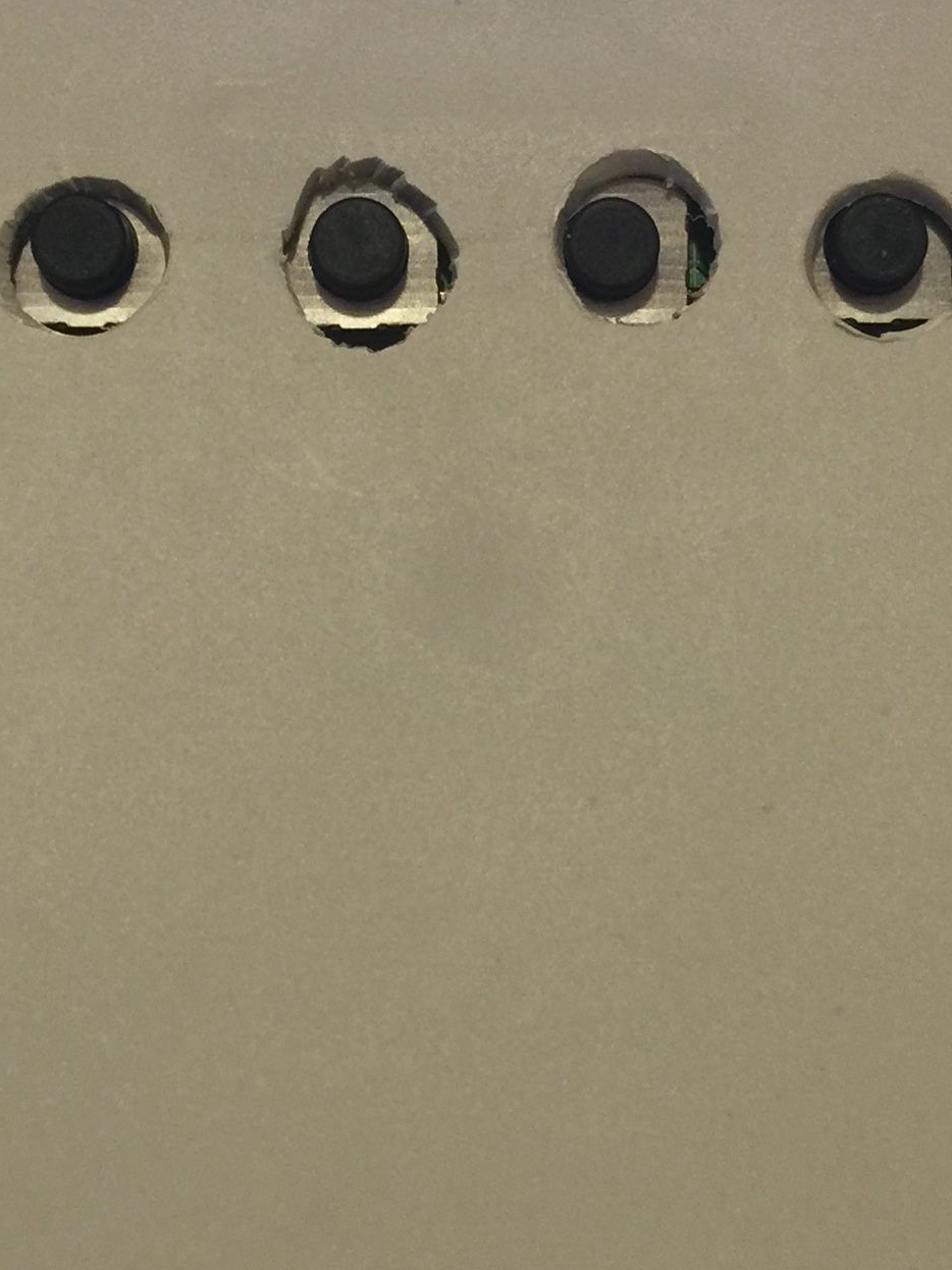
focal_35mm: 76
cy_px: 397
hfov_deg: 19.4
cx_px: 545
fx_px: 2786
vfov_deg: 25.5
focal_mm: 4.15
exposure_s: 1/15
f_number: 2.2
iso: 80
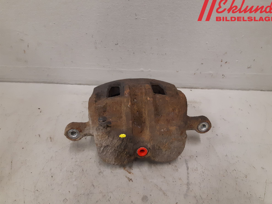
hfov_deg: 65.3
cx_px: 141
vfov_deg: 51.4
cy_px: 104
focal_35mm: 27
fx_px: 212
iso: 160
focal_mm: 3.93
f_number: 1.7
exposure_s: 1/50
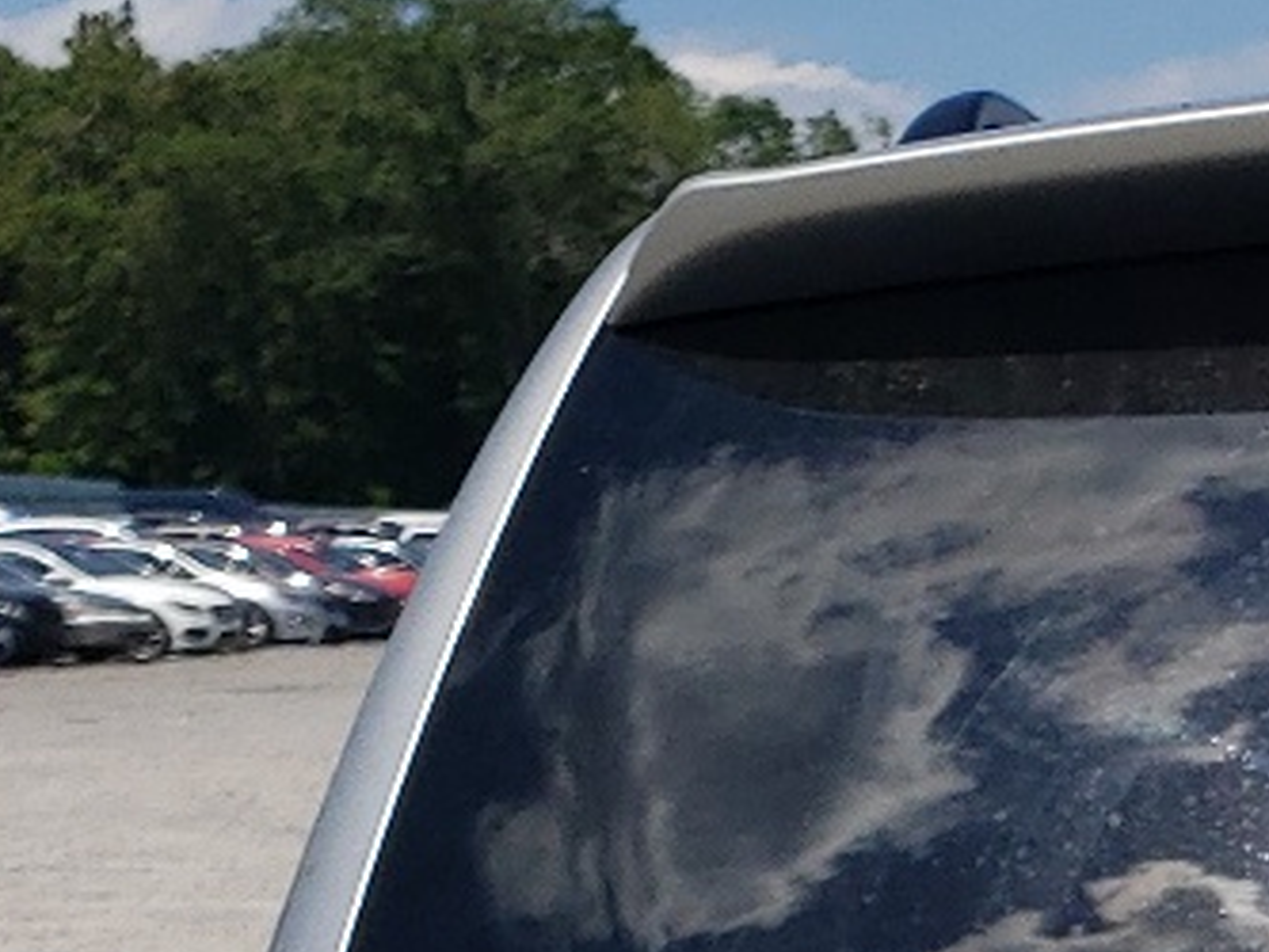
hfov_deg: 14.5
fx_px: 4584
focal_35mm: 125
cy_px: 1824
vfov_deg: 10.9
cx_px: 2020
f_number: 1.5
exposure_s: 1/10000
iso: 50
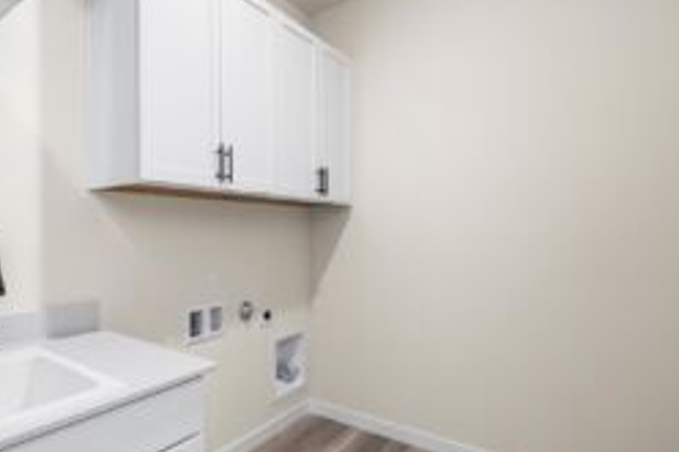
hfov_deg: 77.2
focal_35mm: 21
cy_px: 237
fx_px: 396
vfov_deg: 59.4
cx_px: 200
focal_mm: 13
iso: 400
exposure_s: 1/60
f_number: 7.1
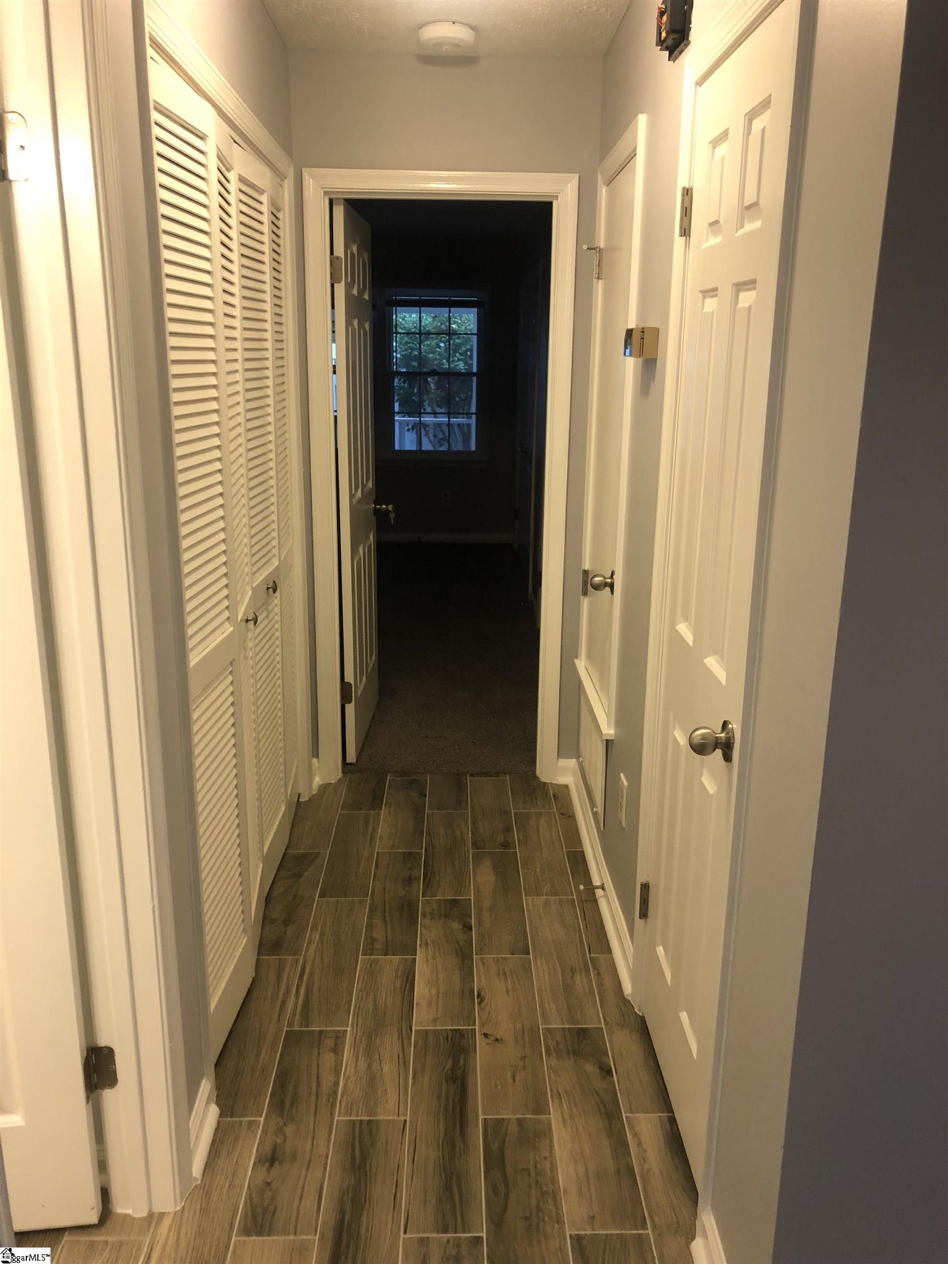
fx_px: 1022
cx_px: 474
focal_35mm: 28
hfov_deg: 49.7
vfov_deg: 63.4
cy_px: 632
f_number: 1.8
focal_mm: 4
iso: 50
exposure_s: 1/15
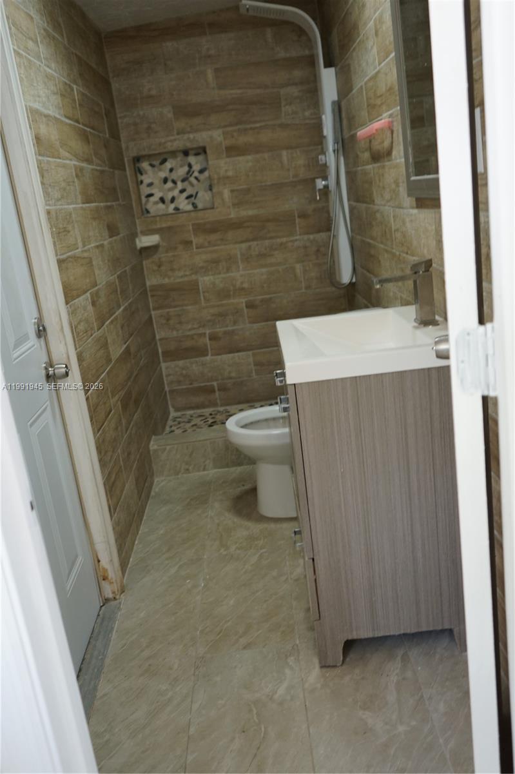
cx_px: 258
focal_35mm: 32
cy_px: 387
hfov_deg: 41.1
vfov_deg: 58.7
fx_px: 687
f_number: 4
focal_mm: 32
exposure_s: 1/160
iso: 800
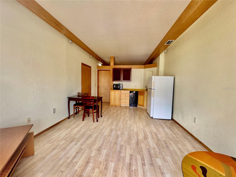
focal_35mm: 14
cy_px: 88
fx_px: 95
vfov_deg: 85.7
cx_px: 118
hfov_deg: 102.1
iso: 160
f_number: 2.2
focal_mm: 2.22
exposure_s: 1/99
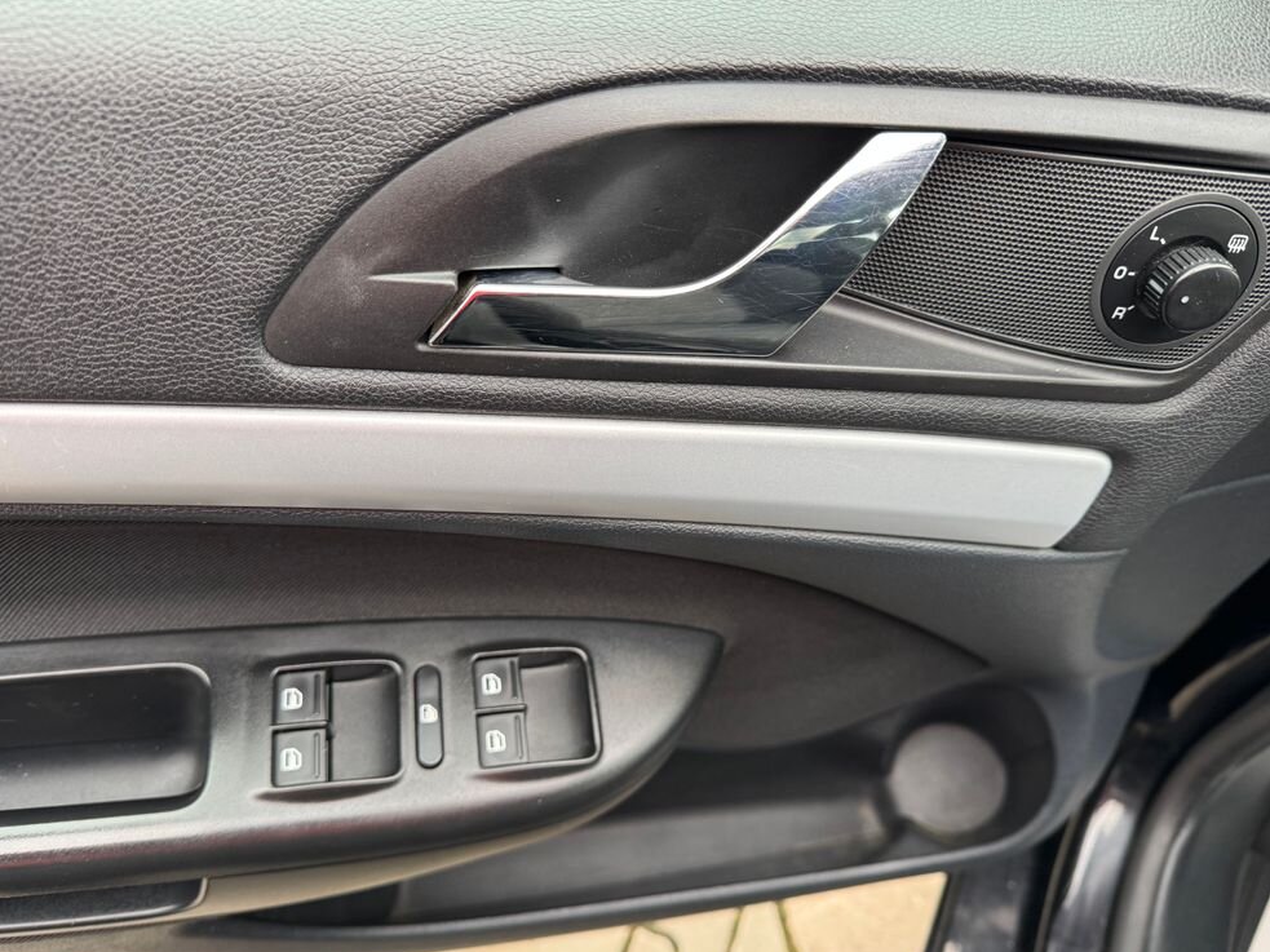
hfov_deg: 69.4
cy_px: 492
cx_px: 610
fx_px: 917
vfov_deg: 54.9
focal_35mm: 25
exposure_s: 1/121
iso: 200
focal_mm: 6.76
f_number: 1.78
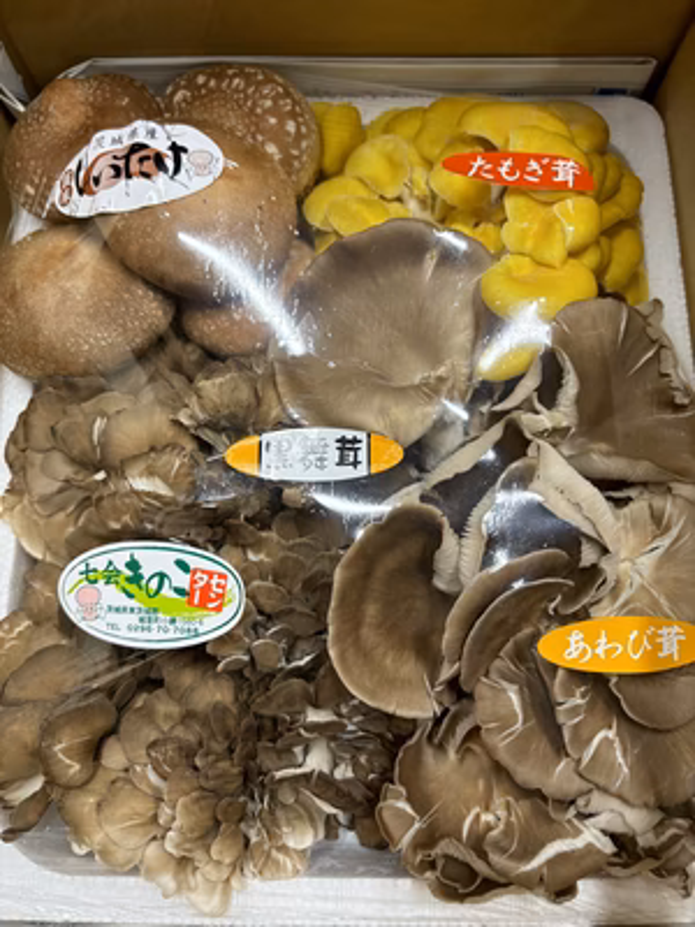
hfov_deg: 53.1
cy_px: 464
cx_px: 348
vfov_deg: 67.3
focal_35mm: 26
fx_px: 696
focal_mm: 5.96
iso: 125
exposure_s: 1/96
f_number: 1.6
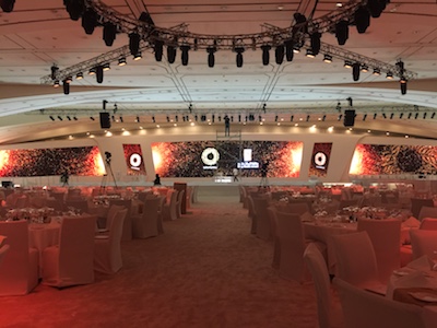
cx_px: 218
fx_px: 366
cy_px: 164
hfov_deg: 61.7
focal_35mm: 29
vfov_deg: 48.2
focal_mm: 4.15
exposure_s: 1/15
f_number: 2.2
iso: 100
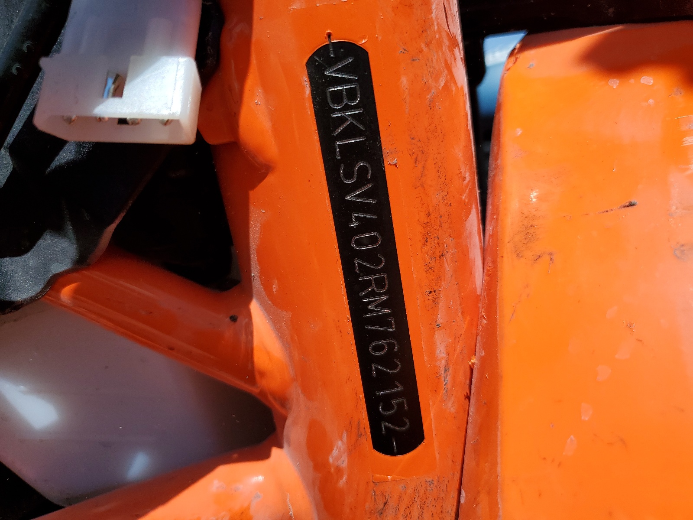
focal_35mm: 26
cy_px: 260
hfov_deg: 67.3
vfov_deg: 53.1
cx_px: 346
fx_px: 521
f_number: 1.5
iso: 50
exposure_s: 1/5000
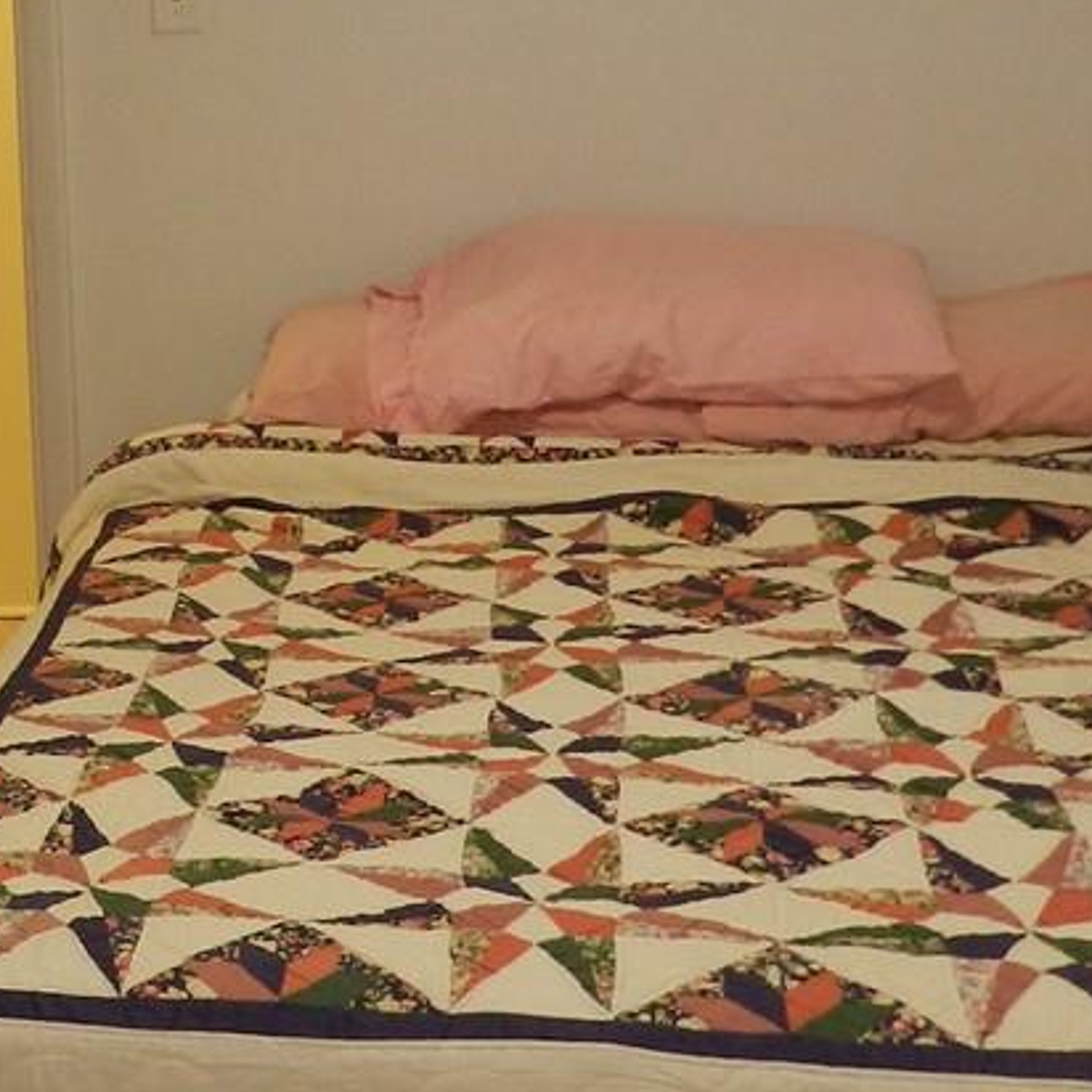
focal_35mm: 79
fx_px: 2820
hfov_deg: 20.8
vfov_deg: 21.8
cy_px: 374
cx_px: -125
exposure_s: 1/30
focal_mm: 4
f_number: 3.4
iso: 200
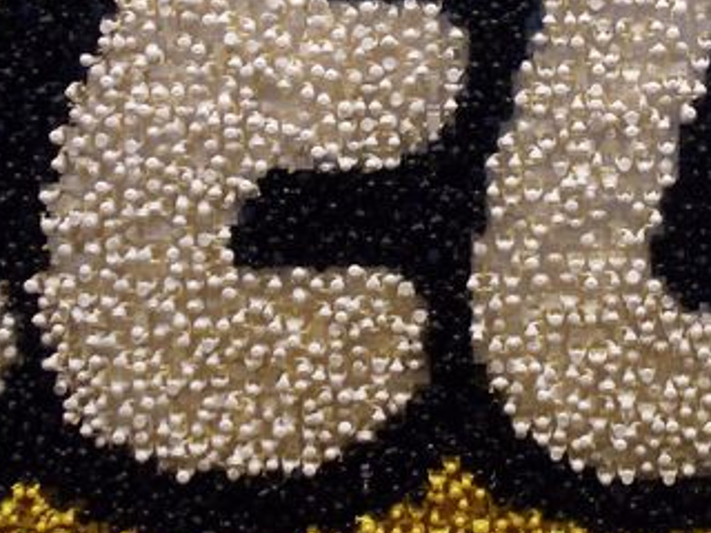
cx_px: 613
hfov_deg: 17.7
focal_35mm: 110
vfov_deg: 13.3
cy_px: 58
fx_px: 2259
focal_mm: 6
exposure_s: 1/80
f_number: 3.5
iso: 400
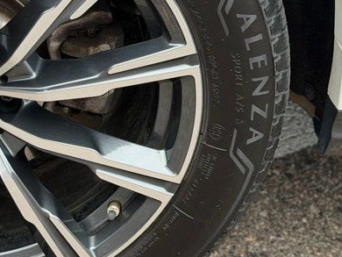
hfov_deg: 15.2
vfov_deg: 11.8
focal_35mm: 126
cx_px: -39
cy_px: 93
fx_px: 1246
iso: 100
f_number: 1.78
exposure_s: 1/75
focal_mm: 6.76
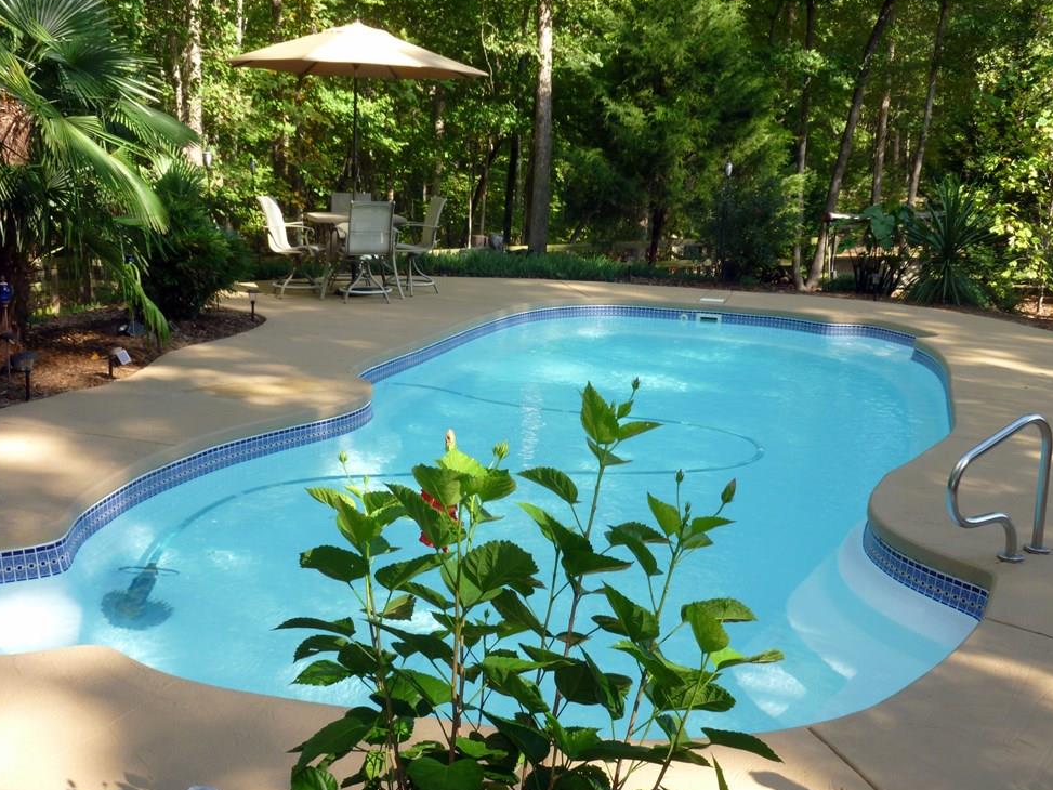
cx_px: 527
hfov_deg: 46.8
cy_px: 399
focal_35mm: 40
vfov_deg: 36.0
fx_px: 1217
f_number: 3.9
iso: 100
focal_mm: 6.7
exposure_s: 1/160
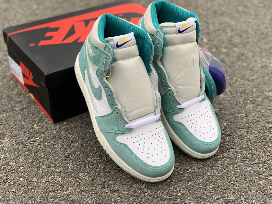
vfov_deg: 24.8
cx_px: 136
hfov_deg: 32.7
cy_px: 93
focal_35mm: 59
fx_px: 464
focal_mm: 6
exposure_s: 1/122
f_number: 2.4
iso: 40
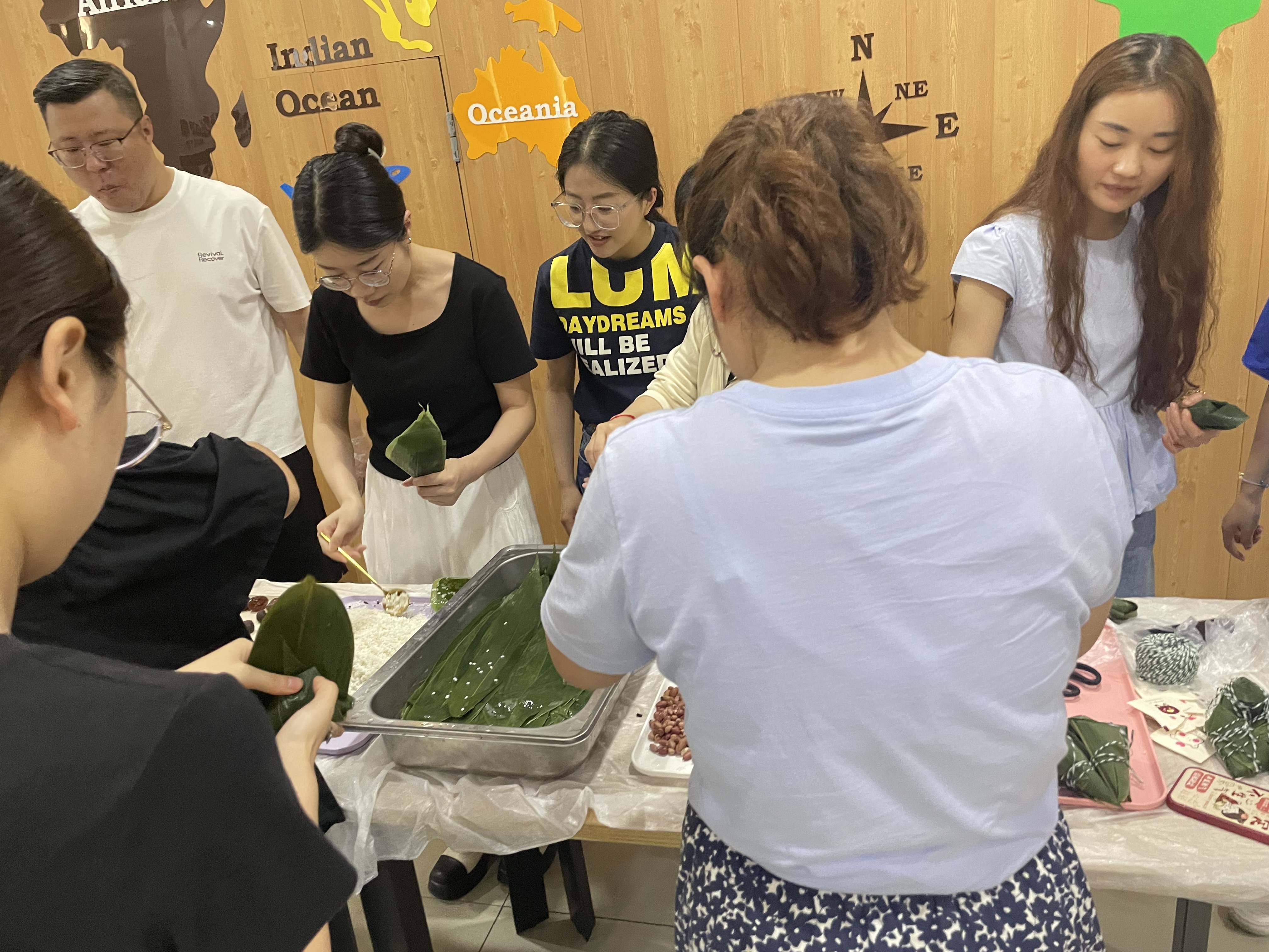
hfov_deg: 67.3
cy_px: 476
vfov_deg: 53.1
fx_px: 953
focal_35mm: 26
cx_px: 634
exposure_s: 1/50
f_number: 1.6
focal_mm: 4.2
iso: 320
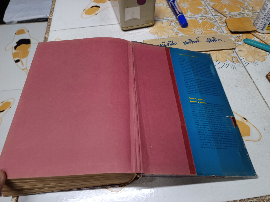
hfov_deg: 71.6
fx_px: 187
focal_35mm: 24
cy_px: 101
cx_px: 135
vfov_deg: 56.8
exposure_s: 1/33.3
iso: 1228
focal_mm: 5.31
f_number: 1.7
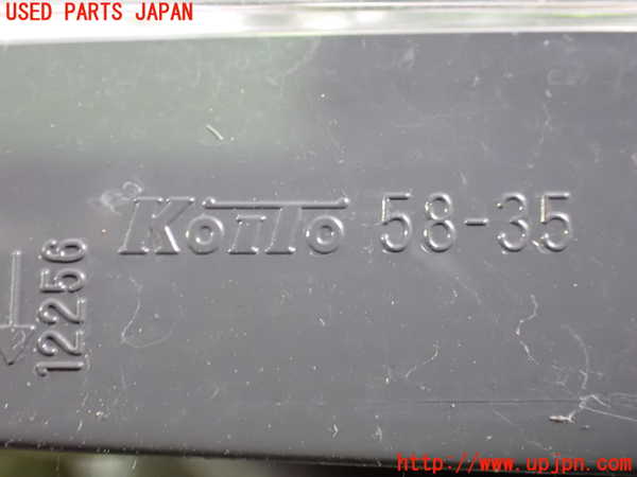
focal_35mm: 54
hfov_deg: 35.5
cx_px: 318
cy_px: 238
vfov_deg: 27.0
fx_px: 994
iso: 1600
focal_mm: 9.65
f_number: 3.3
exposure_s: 1/30
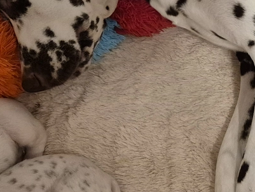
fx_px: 634
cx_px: 378
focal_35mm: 86
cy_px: 37
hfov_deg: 19.8
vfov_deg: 17.0
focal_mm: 5.4
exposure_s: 1/100
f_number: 1.8
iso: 1000
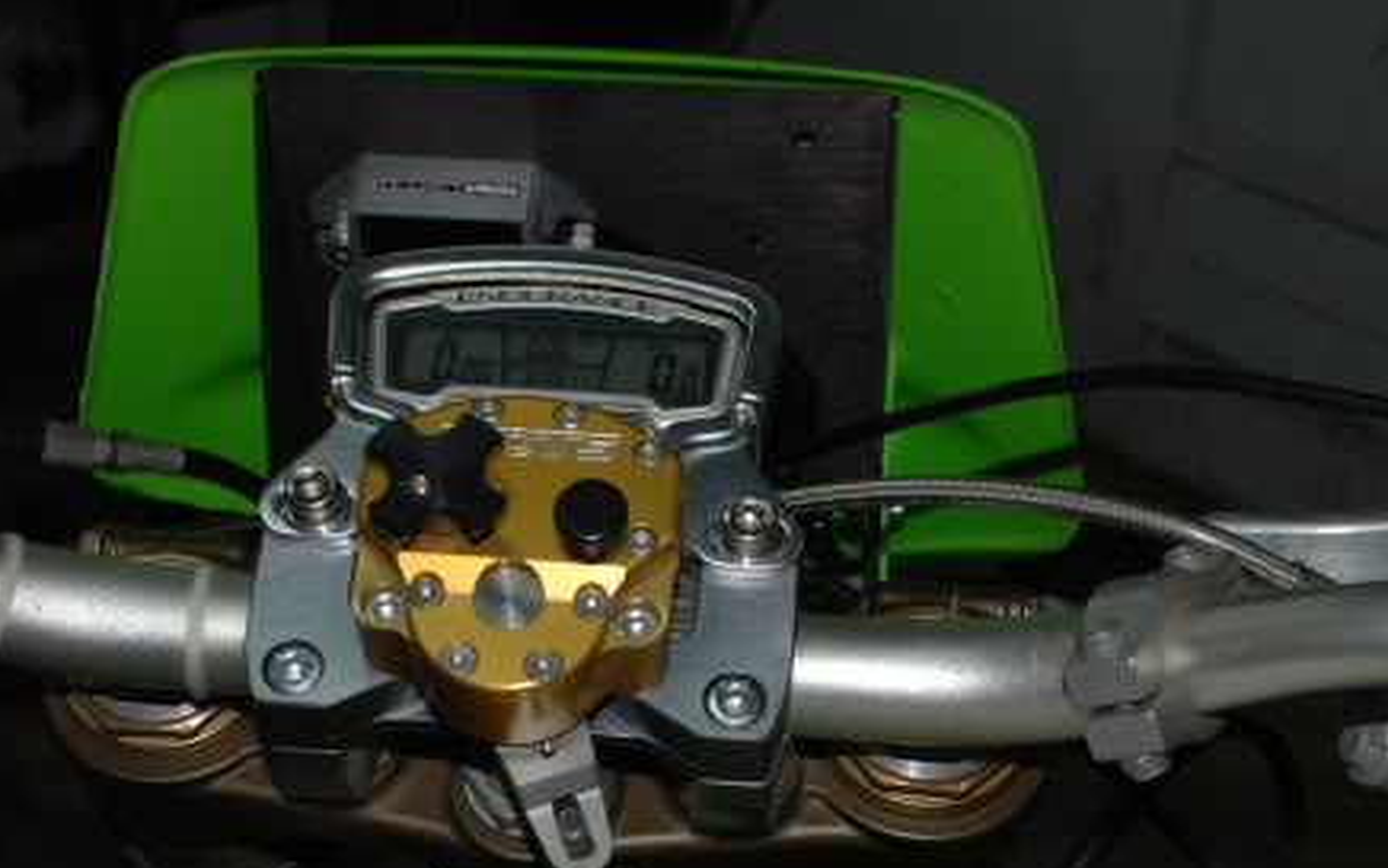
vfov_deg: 17.9
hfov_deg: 28.6
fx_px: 2724
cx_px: 627
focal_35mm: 72
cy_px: 755
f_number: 3.8
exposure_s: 1/60
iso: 200
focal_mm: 20
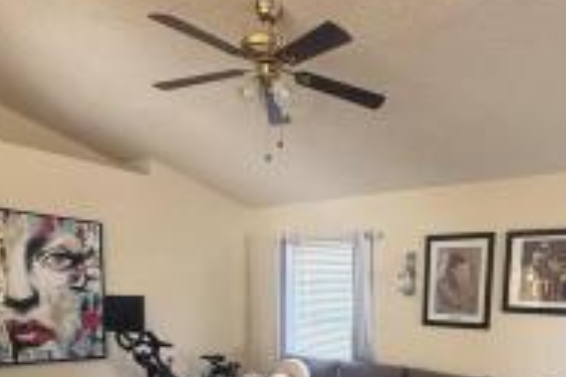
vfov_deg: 38.3
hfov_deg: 58.6
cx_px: 388
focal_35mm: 31
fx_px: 487
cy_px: 362
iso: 320
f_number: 2.2
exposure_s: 1/120
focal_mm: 2.22
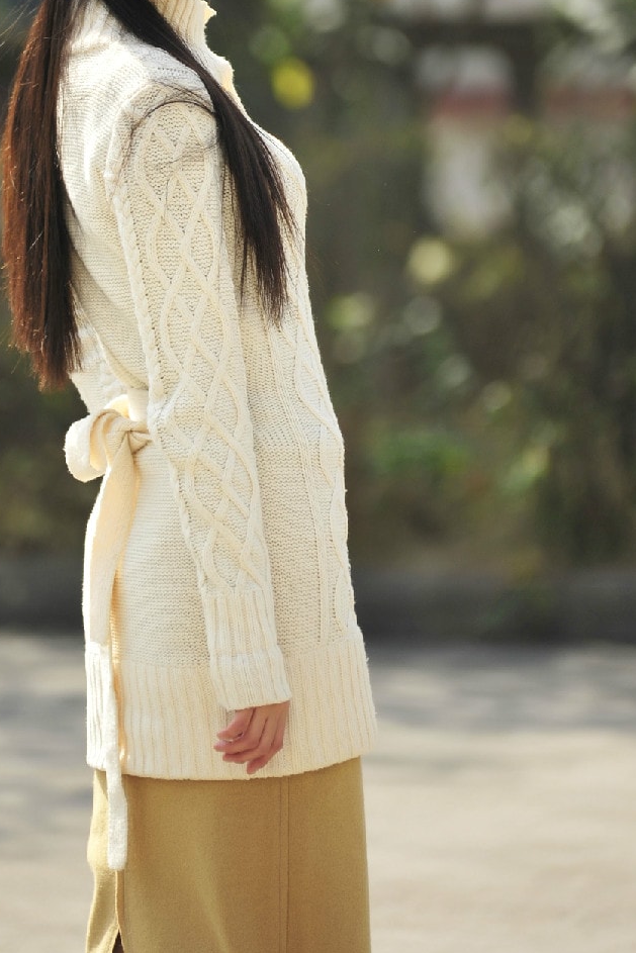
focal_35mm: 339
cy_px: 261
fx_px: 8980
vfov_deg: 6.1
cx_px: 232
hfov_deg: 4.1
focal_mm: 200
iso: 320
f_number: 2.8
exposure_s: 1/3200
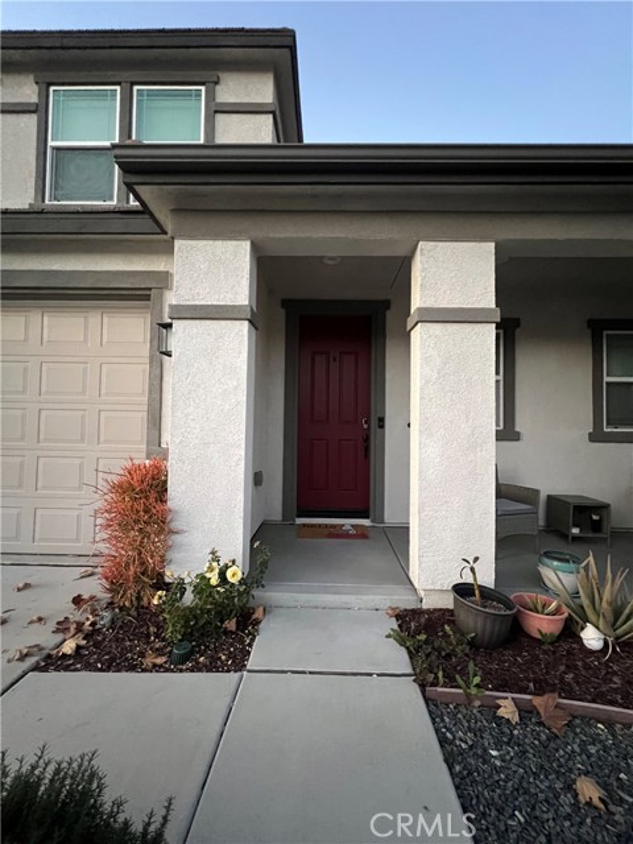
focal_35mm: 13
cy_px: 422
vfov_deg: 106.2
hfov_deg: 89.9
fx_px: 317
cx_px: 316
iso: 800
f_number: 1.8
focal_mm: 1.57
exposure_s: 1/40
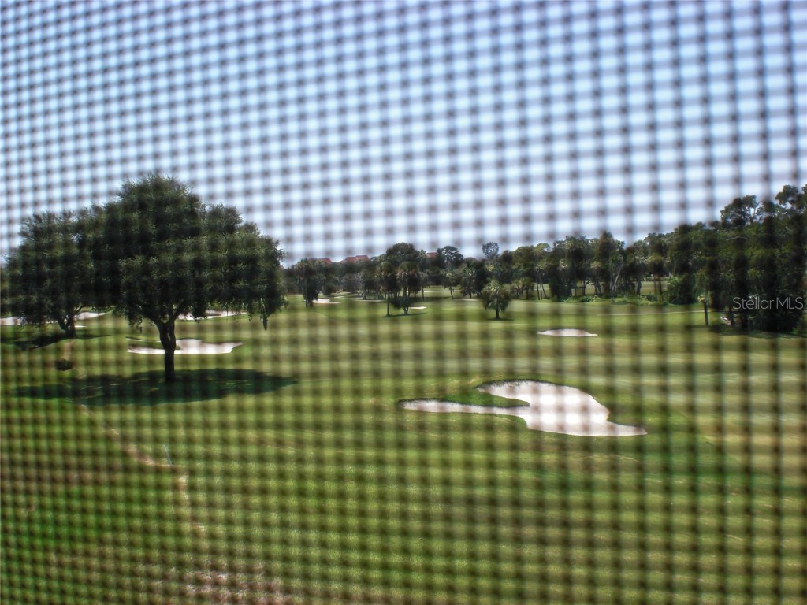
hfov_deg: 49.0
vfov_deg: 37.7
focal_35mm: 38
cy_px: 302
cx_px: 404
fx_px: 886
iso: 64
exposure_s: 1/250
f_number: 5.6
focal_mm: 6.3
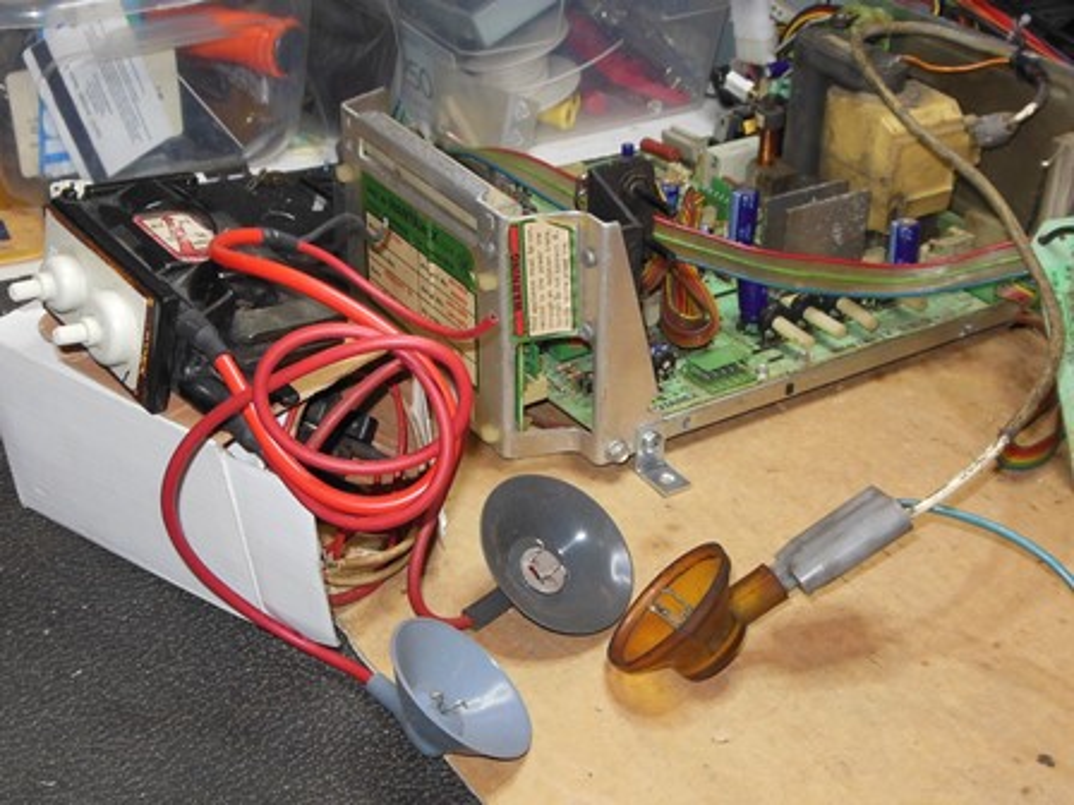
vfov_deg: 42.9
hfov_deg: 55.4
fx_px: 1024
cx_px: 537
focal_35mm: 33
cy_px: 402
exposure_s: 1/30
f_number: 3.5
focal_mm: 6
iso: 200
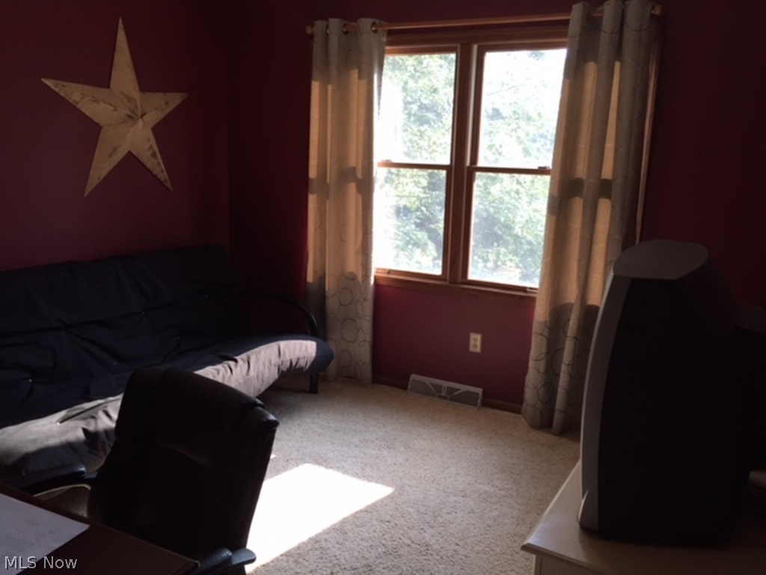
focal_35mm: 29
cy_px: 288
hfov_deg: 61.7
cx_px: 383
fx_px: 642
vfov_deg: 48.2
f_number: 2.2
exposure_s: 1/100
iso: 50
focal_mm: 4.15
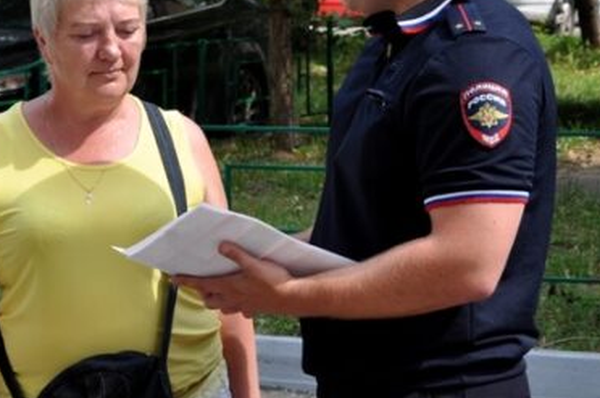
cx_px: 177
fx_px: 2896
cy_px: 100
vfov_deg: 7.9
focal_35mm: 174
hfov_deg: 11.8
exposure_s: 1/250
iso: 200
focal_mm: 62
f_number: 8
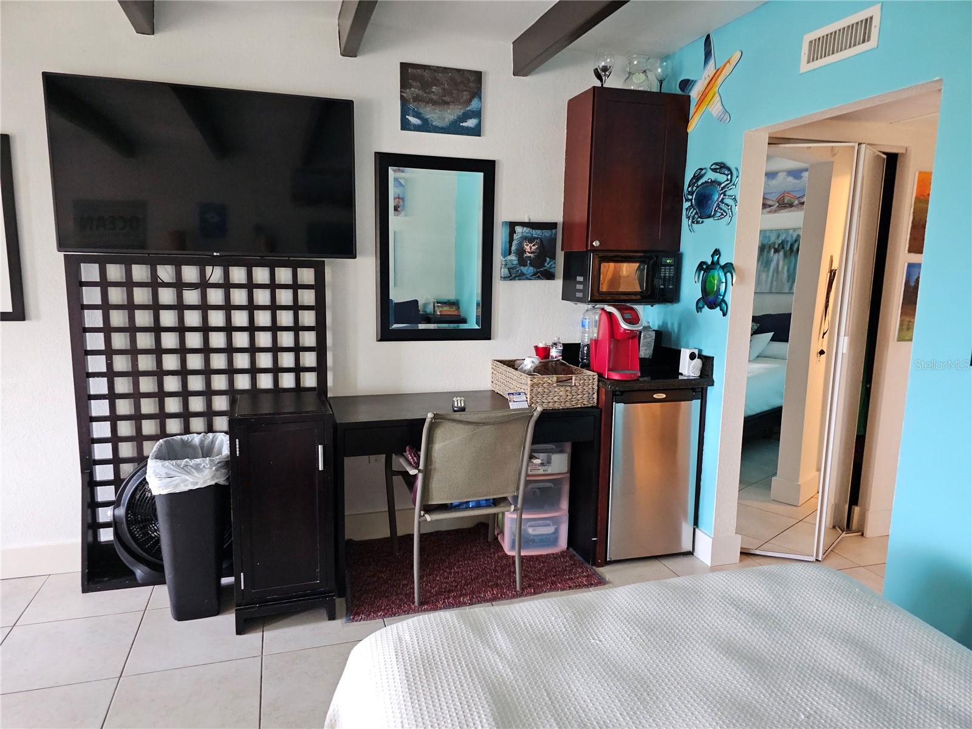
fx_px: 646
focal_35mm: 23
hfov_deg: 73.9
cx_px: 486
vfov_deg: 58.9
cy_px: 364
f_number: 1.7
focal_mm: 6.3
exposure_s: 1/38
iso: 400
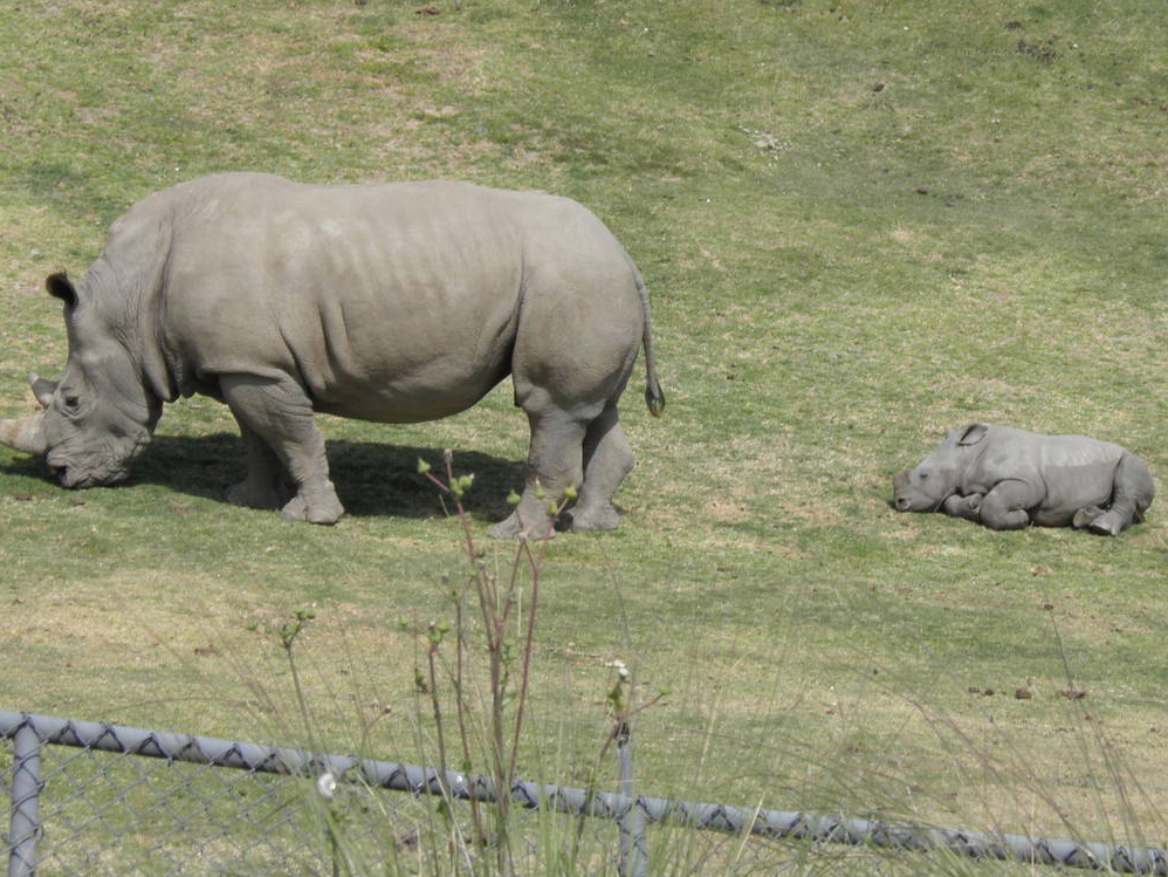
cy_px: 355
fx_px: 7627
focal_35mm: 226
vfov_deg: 6.6
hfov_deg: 8.8
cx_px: 688
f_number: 5.7
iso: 50
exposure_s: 1/200
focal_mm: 25.4
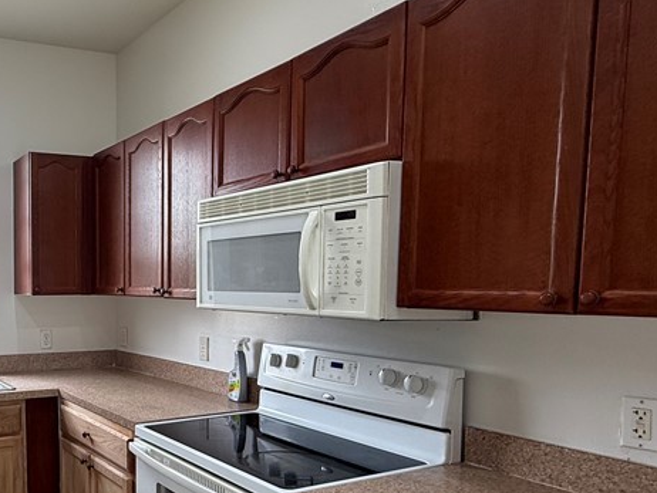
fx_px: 589
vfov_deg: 44.7
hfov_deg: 50.7
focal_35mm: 31
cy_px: 332
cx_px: 50
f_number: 2.2
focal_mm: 2.22
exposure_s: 1/120
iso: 80
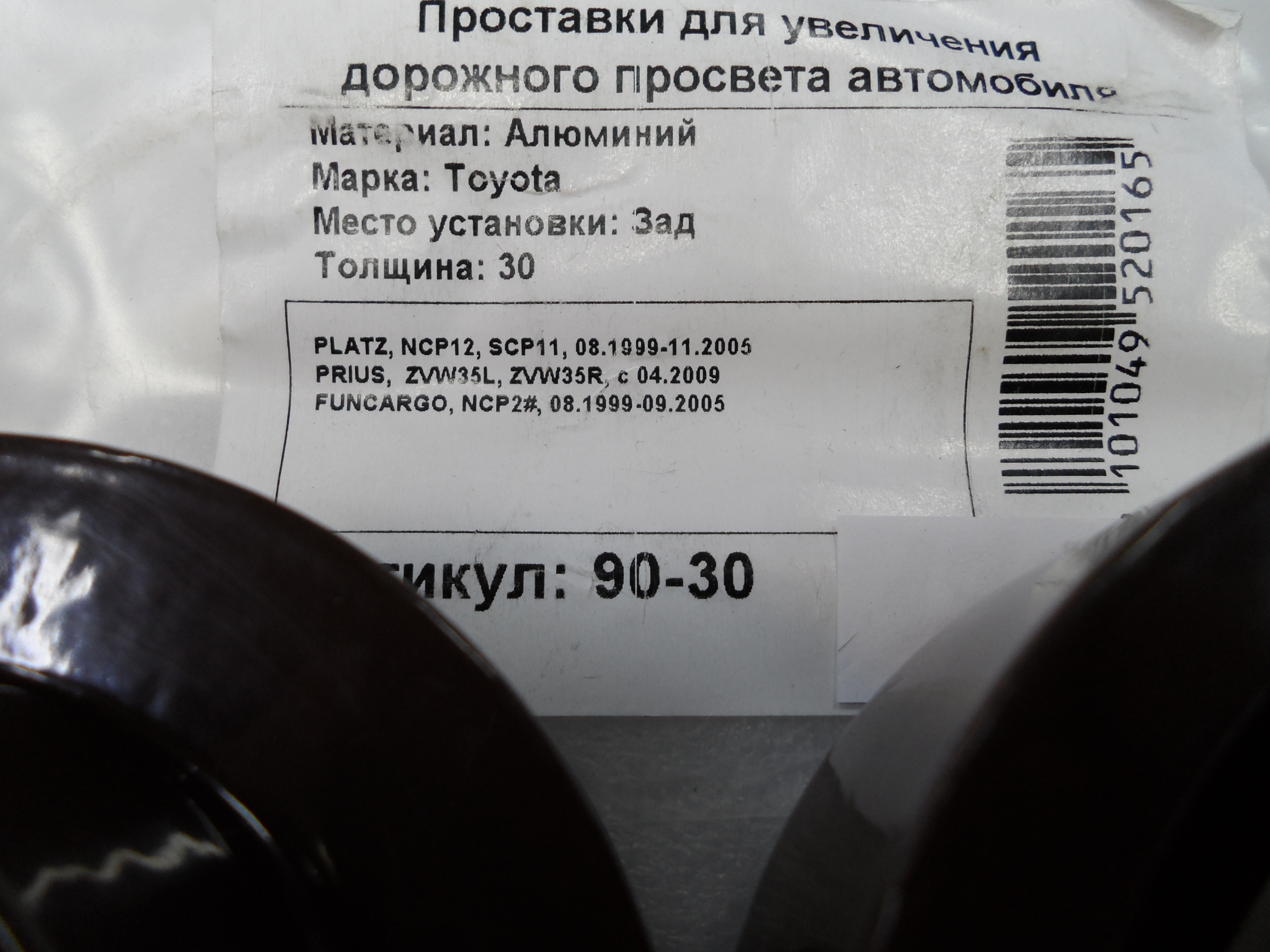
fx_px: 917
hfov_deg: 69.4
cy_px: 476
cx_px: 635
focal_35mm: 25
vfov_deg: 54.9
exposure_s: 1/30
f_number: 2.5
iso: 100
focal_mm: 4.5
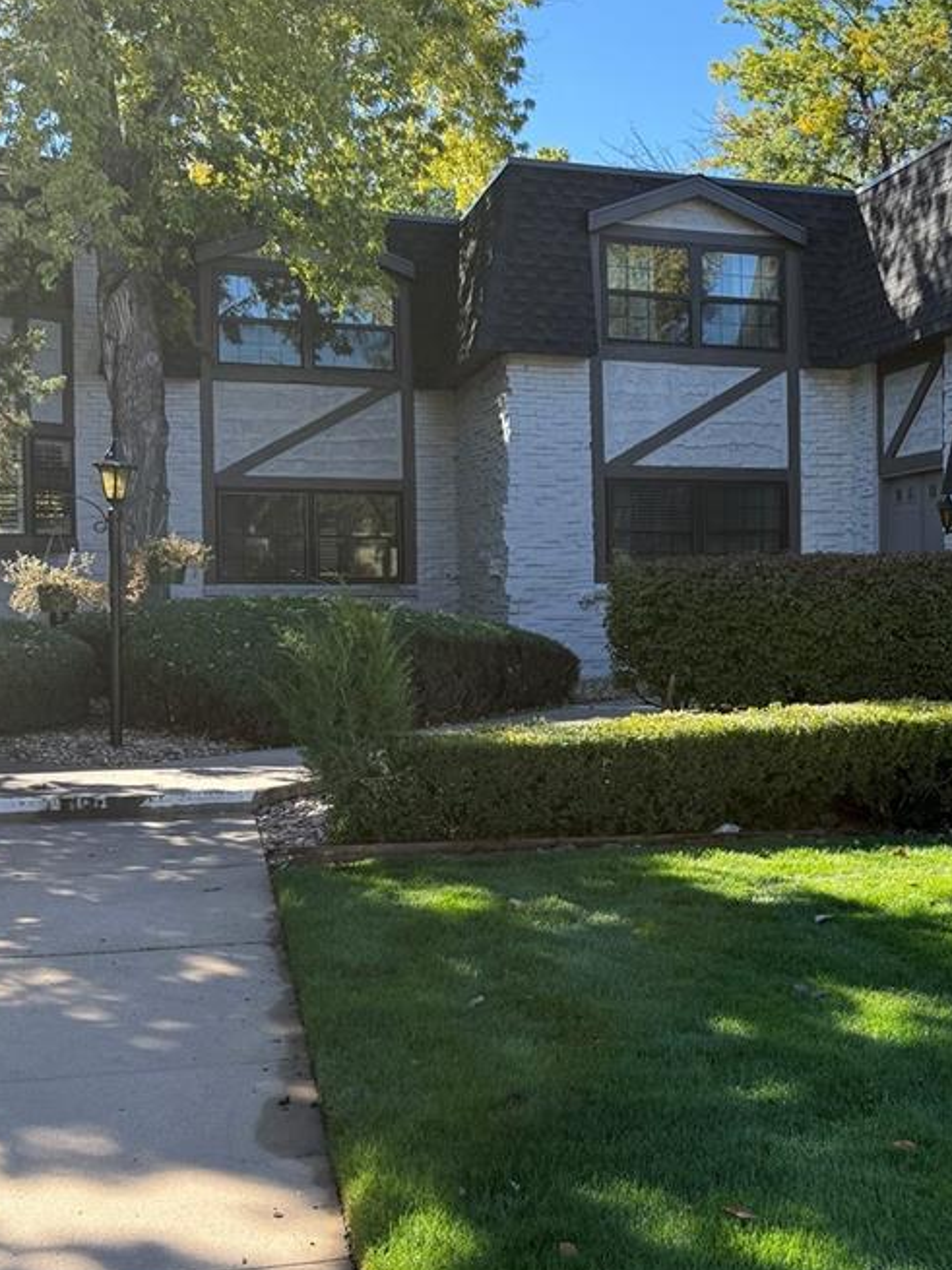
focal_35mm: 44
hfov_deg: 31.4
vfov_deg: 42.9
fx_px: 1614
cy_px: 659
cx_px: 851
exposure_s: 1/1314
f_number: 1.78
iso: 100
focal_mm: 6.76
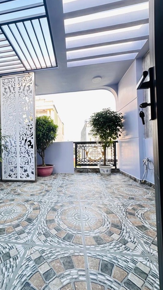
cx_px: 49
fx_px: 123
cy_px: 148
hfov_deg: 64.6
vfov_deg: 99.4
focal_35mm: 16
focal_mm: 2.22
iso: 64
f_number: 2.2
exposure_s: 1/99
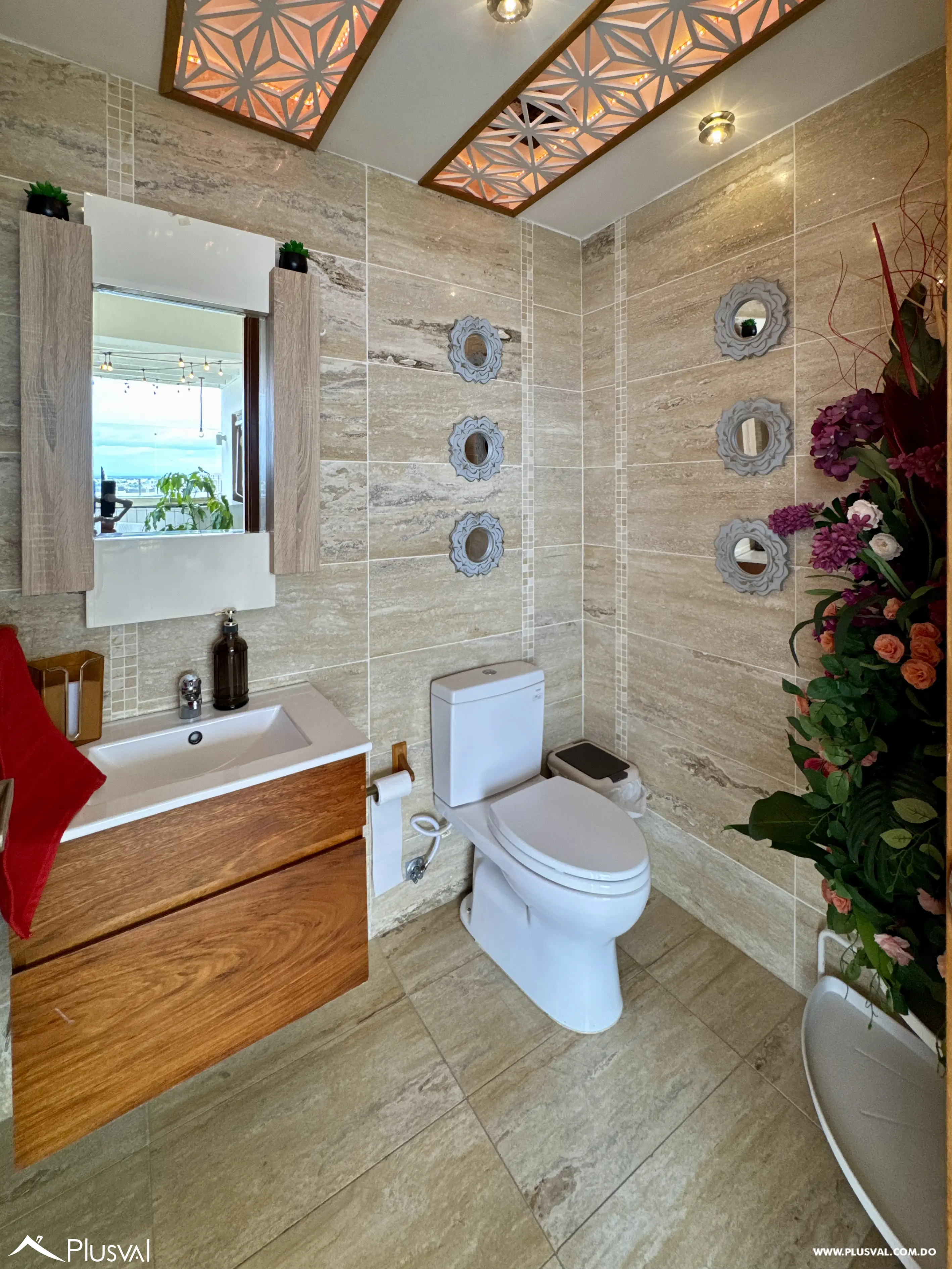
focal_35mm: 14
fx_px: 513
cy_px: 634
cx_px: 476
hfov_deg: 85.7
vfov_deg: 102.1
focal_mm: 2.22
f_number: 2.2
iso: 160
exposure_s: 1/120
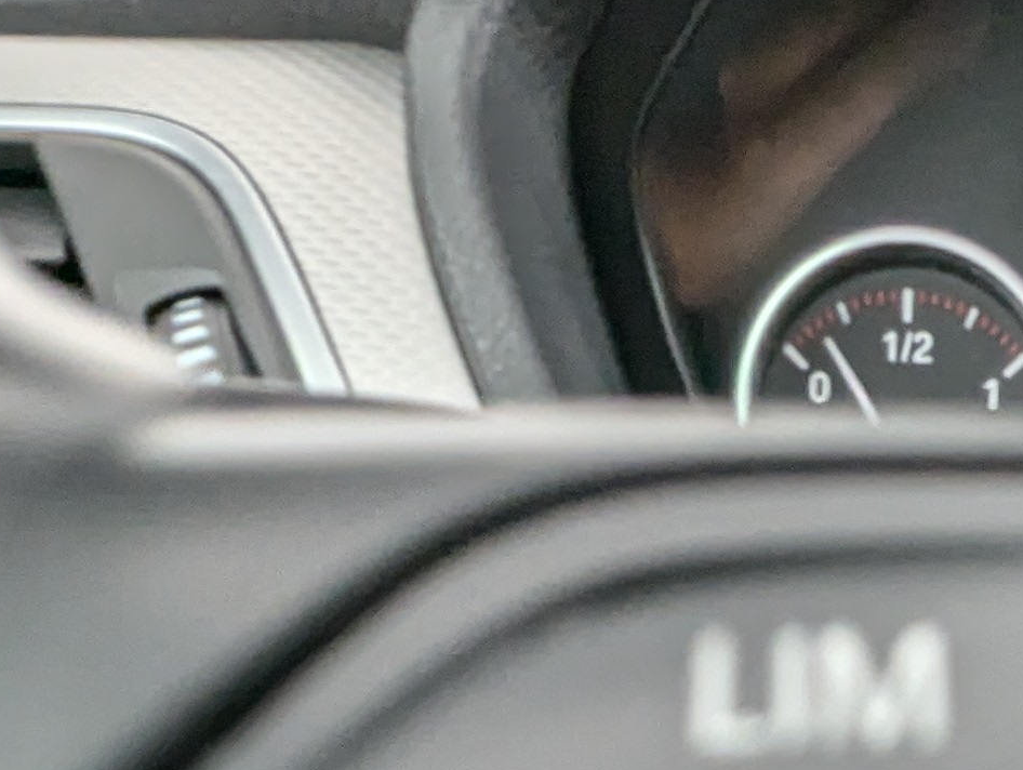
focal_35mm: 69
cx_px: 1037
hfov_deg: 26.5
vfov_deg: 19.0
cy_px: 1120
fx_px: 2042
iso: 152
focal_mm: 2.35
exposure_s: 1/38.7
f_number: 2.2
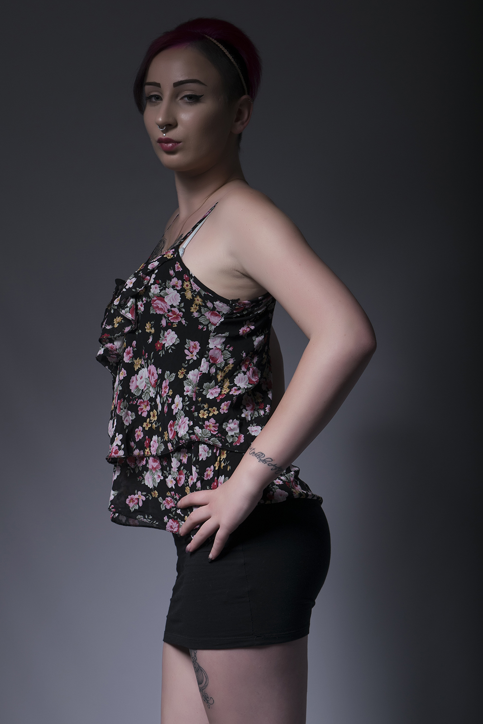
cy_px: 362
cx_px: 242
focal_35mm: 78
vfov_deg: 26.0
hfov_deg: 17.5
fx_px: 1569
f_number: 11
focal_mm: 52
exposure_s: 1/200
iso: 100
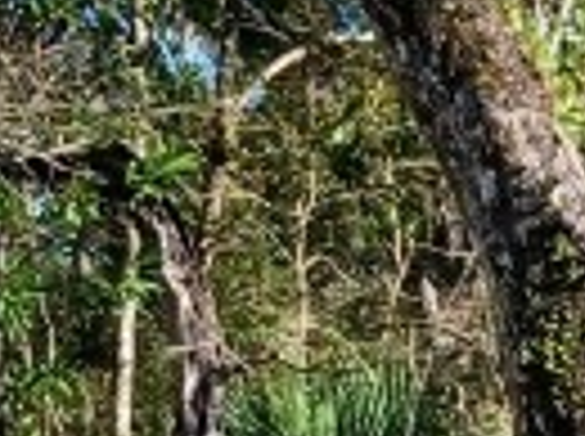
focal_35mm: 213
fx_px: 3593
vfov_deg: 6.8
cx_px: 900
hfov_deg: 9.1
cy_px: 773
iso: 20
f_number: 1.8
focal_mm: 4
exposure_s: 1/123
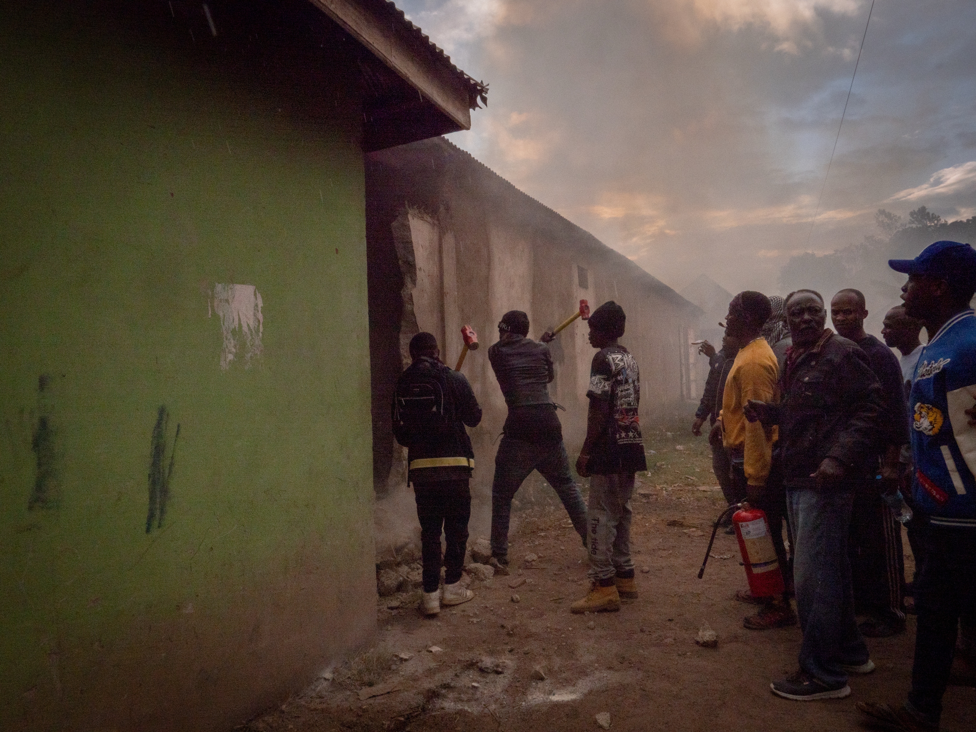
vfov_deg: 56.8
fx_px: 677
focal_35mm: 24
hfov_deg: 71.6
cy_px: 366
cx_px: 488
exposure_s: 1/500
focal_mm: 10.9
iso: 200
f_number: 16
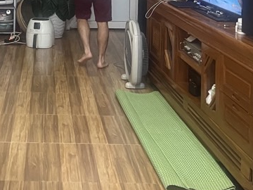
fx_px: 541
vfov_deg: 18.8
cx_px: 30
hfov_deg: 25.6
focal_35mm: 74
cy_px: -41
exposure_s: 1/50
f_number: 1.5
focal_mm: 5.7
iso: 500
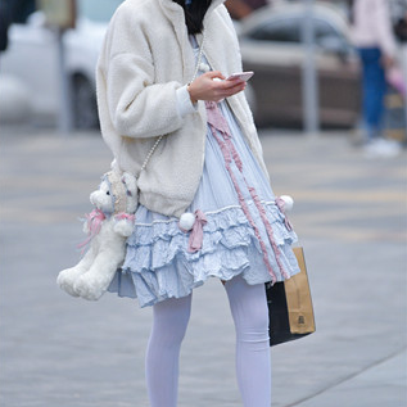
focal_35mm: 238
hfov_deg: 7.4
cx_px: 203
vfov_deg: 7.4
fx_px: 3166
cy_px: 203
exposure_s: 1/640
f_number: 2.8
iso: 2200
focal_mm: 185
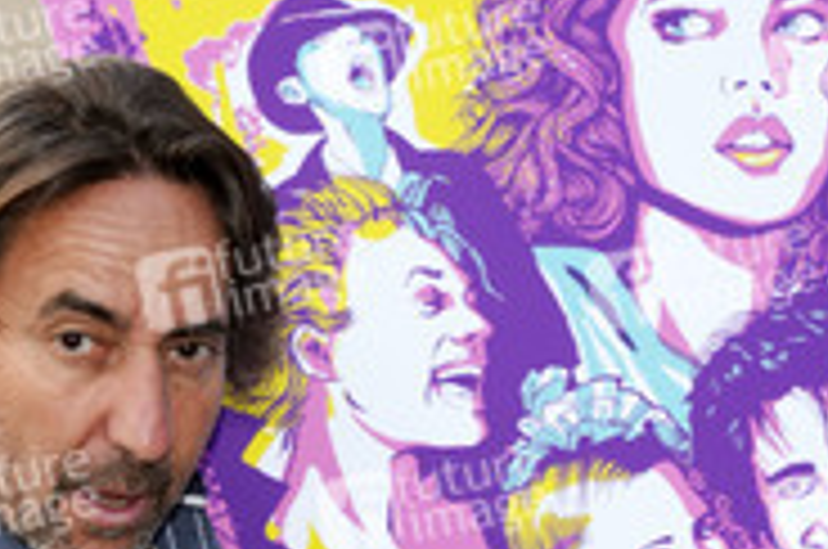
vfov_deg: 6.8
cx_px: 313
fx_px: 4615
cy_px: 392
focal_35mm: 201
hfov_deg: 10.2
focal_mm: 82
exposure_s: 1/60
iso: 640
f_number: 7.1
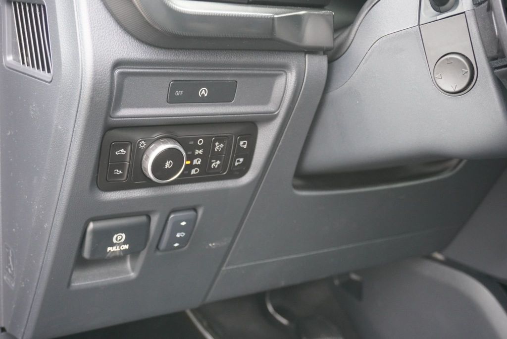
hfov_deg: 42.3
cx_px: 254
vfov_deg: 29.0
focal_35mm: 46
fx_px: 655
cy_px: 170
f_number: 5
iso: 2000
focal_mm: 31
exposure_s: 1/160
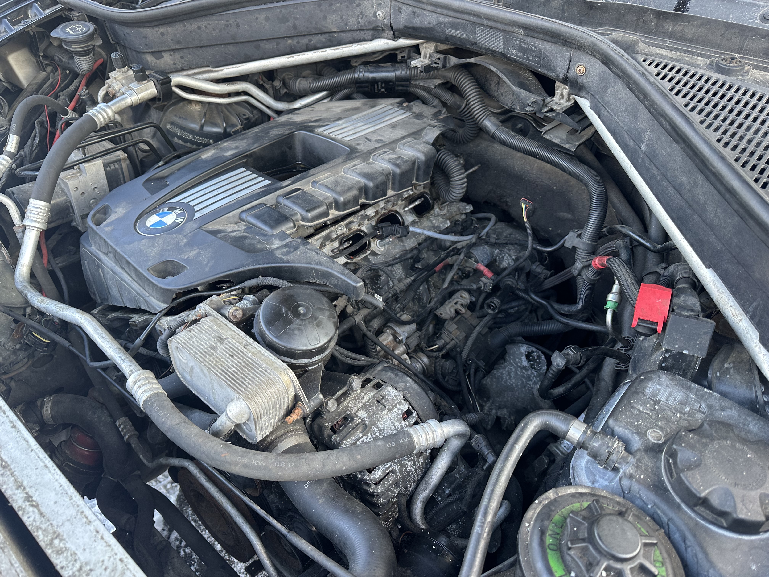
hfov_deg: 71.6
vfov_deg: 56.8
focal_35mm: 24
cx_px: 384
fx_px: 533
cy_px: 288
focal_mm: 6.86
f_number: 1.78
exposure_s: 1/121
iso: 125
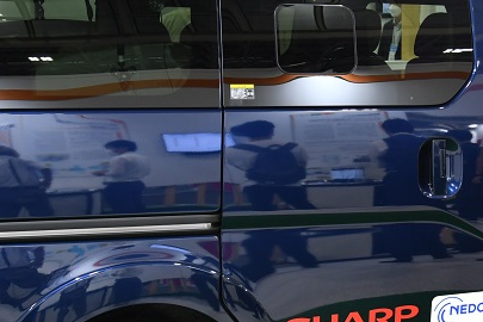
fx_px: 1073
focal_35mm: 80
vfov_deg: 17.1
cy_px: 179
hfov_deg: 25.0
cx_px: 377
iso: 500
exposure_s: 1/40
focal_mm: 24
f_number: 4
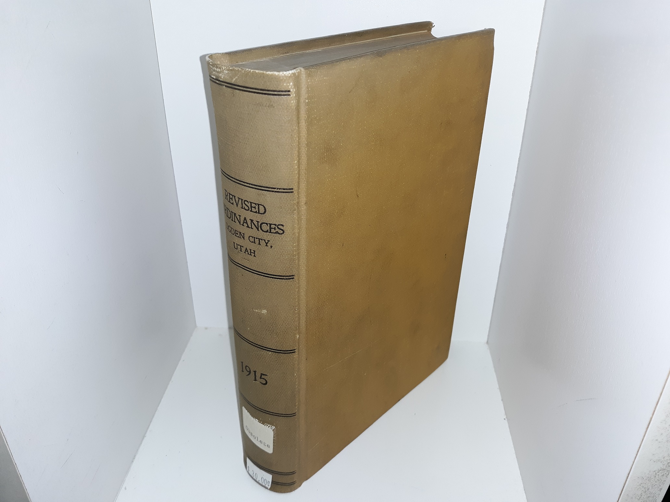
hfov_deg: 63.4
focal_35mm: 28
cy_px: 251
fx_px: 542
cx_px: 335
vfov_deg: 49.7
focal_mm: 3.7
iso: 64
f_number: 1.7
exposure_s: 1/120
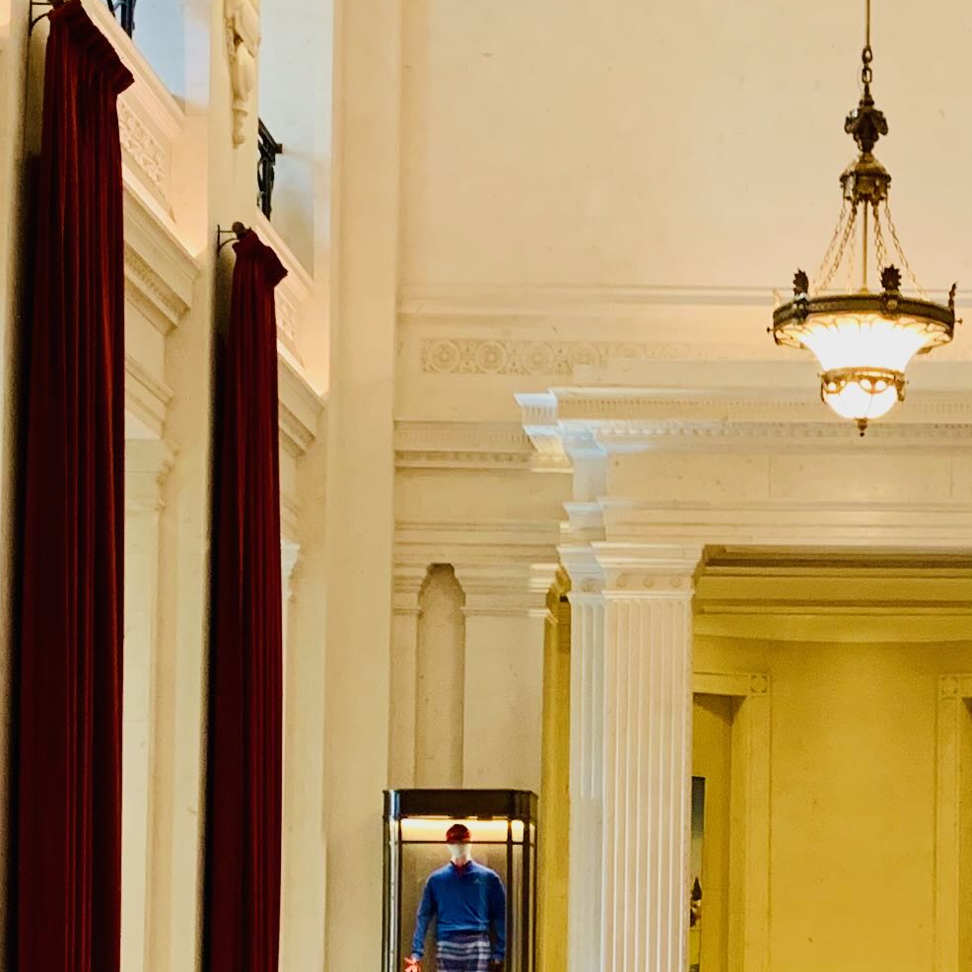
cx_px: 837
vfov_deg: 18.2
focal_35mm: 94
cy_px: 846
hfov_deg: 18.2
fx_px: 2986
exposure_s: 1/50
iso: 160
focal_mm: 4.25
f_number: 1.8
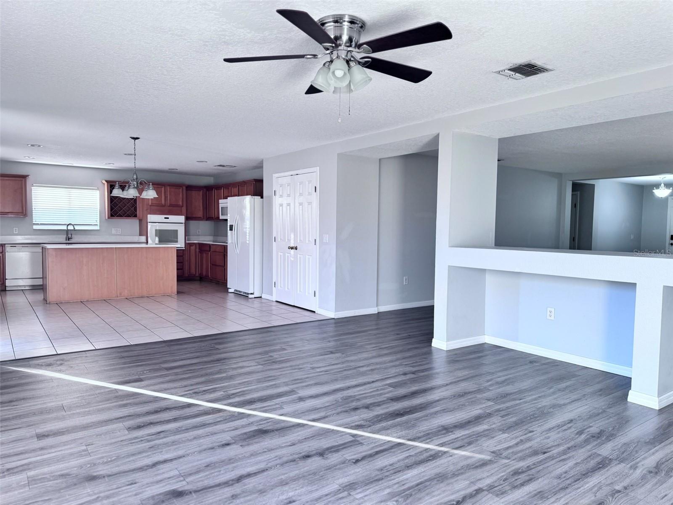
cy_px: 252
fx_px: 467
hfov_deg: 71.6
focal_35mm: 24
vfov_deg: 56.8
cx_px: 336
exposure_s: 1/121
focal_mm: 6.76
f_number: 1.78
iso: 200
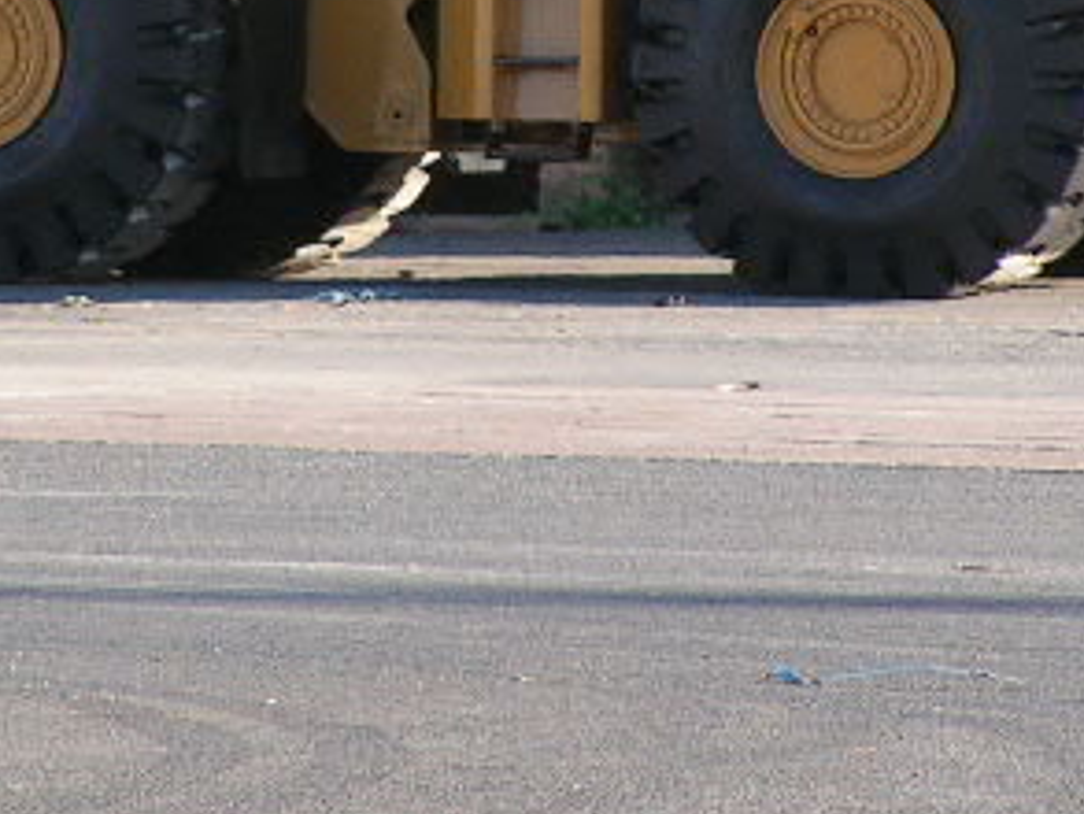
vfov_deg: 1.7
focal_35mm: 890
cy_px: 15
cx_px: 403
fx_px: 27882
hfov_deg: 2.2
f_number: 3.5
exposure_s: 1/400
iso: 64
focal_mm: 49.8
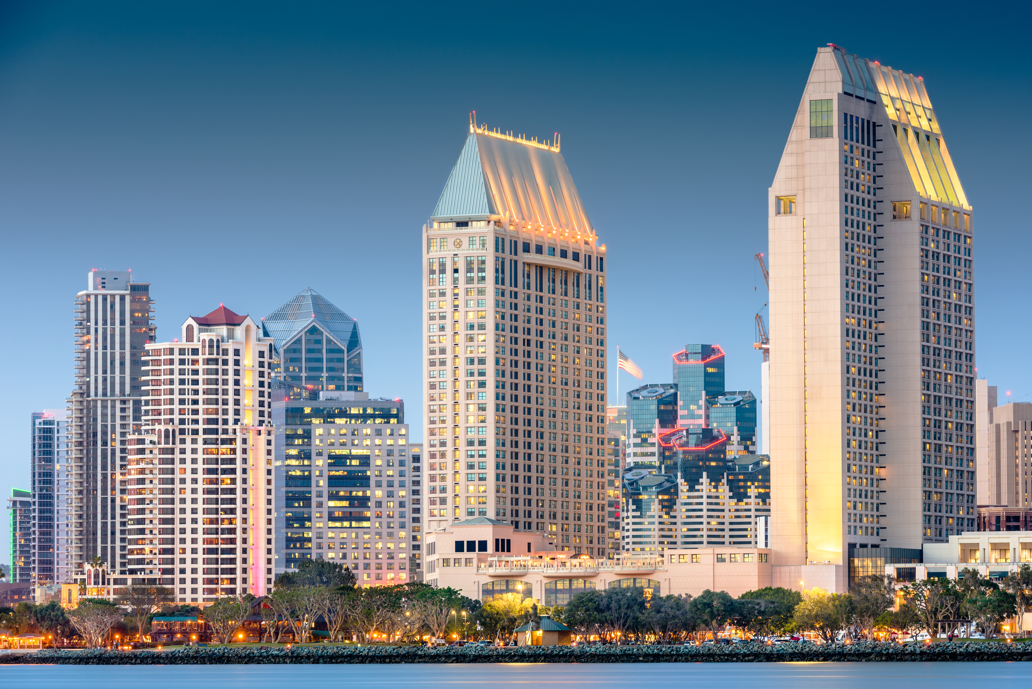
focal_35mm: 149
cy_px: 364
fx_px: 4272
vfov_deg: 9.2
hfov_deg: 13.8
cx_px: 563
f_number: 11
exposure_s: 25
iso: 64
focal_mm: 135
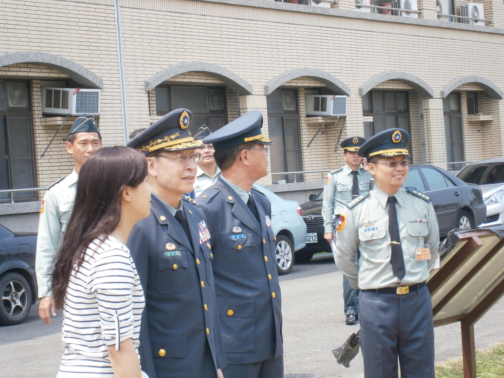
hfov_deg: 19.4
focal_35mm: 101
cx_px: 252
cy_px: 189
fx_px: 1471
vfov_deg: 14.6
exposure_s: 1/125
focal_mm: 17.8
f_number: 5.4
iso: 80
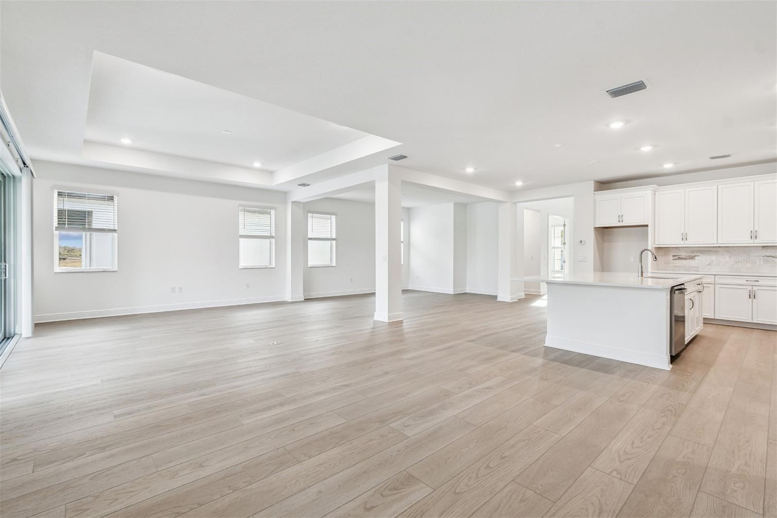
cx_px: 388
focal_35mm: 15
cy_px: 259
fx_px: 324
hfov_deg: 100.4
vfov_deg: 77.3
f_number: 7.1
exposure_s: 1/15
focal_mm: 10
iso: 100
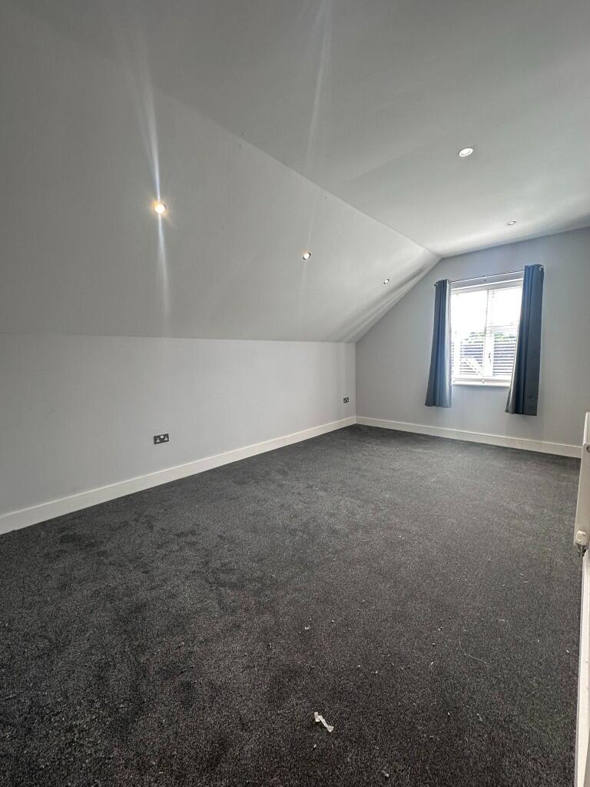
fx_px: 318
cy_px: 394
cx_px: 295
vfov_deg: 102.1
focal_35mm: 14
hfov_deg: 85.7
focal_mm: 2.22
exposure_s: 1/100
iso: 80
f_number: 2.2
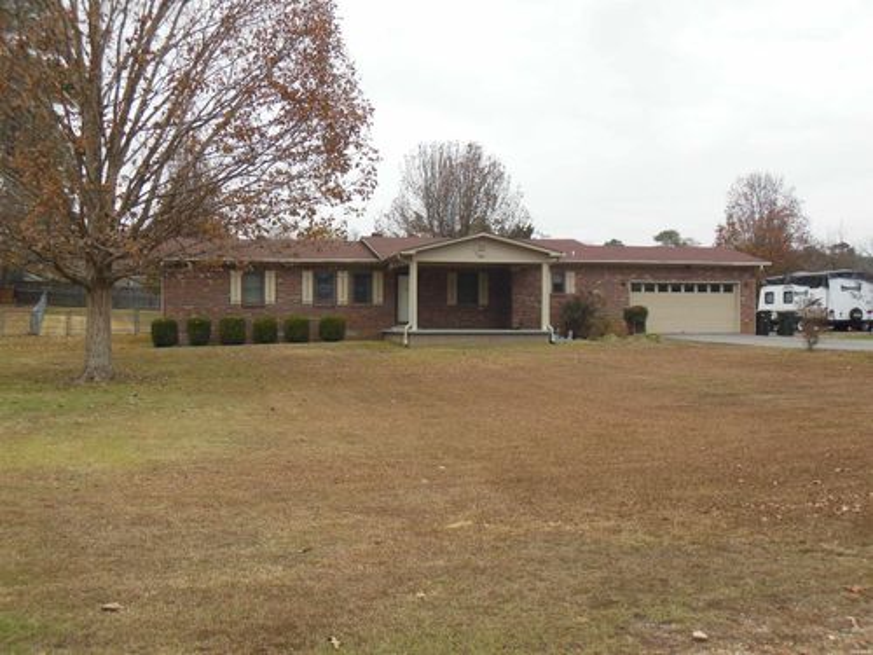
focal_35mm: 43
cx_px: 436
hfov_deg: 43.9
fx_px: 1084
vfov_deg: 33.6
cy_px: 328
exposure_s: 1/320
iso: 125
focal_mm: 7.7
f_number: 3.8
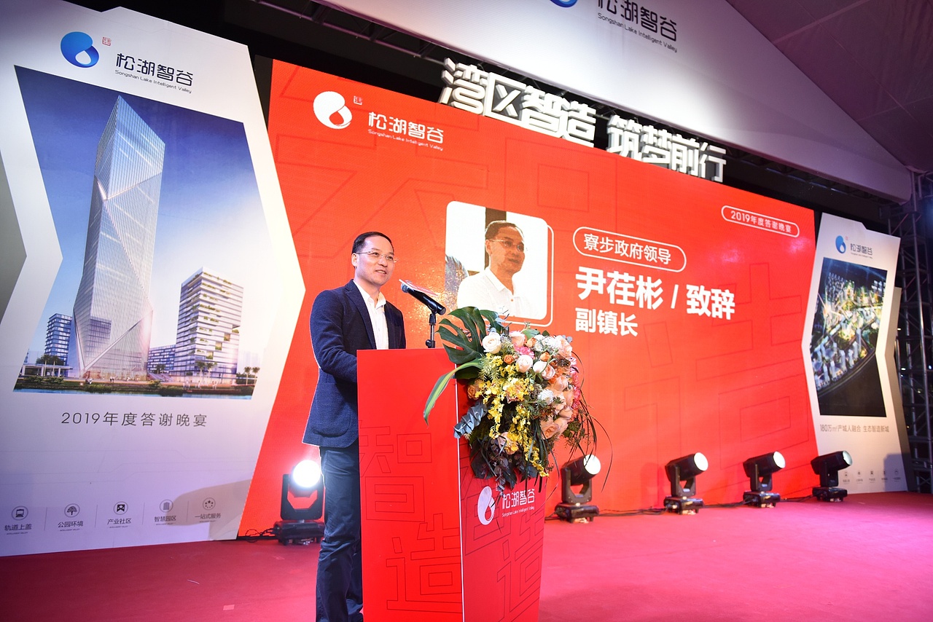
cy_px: 311
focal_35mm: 26
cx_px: 466
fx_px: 674
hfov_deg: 69.4
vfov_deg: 49.6
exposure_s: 1/323
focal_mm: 26
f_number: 2.8
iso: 1250
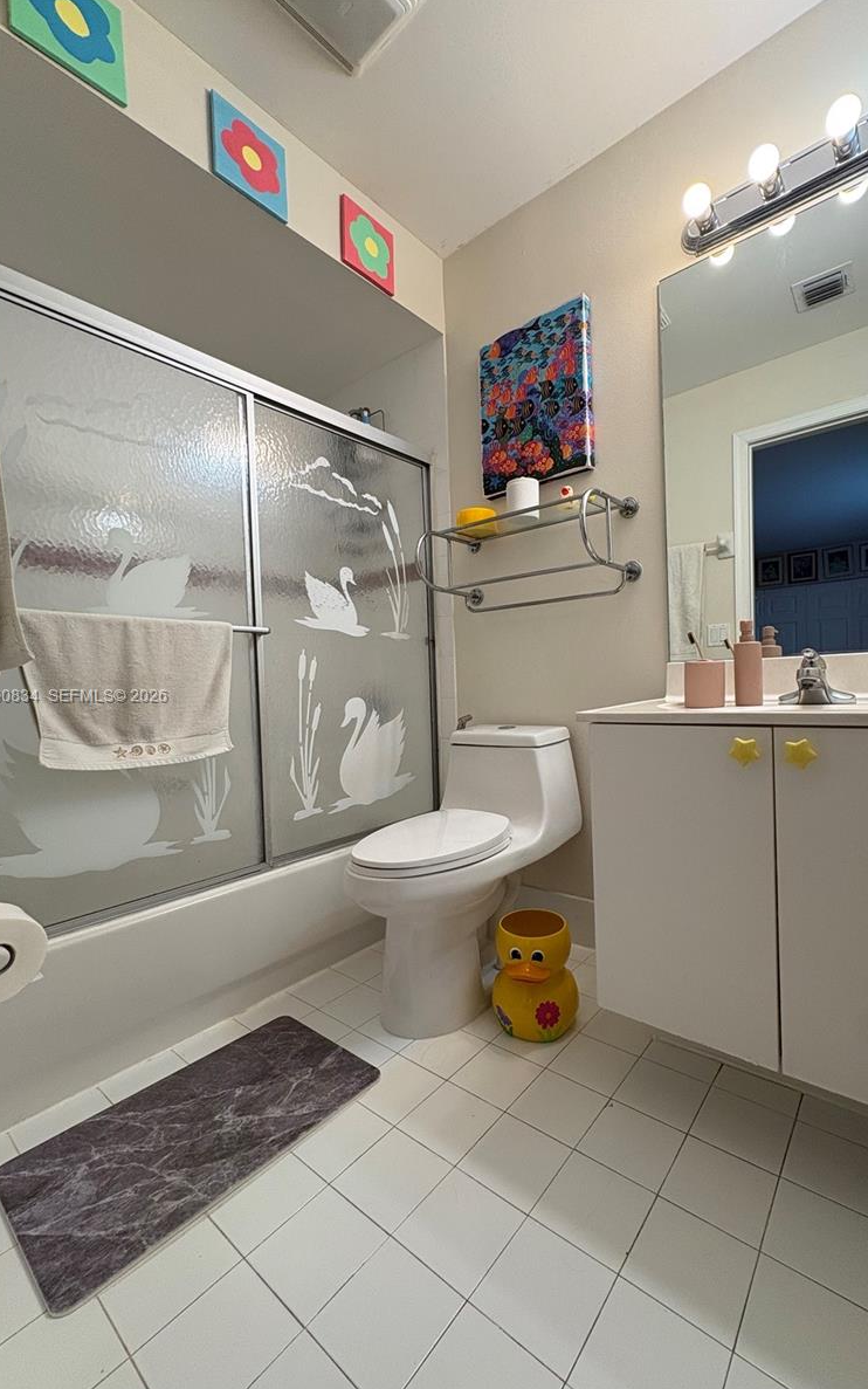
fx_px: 568
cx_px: 477
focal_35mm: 15
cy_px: 697
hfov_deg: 74.6
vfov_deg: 101.5
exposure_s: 1/120
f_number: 2.2
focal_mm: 2.22
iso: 125
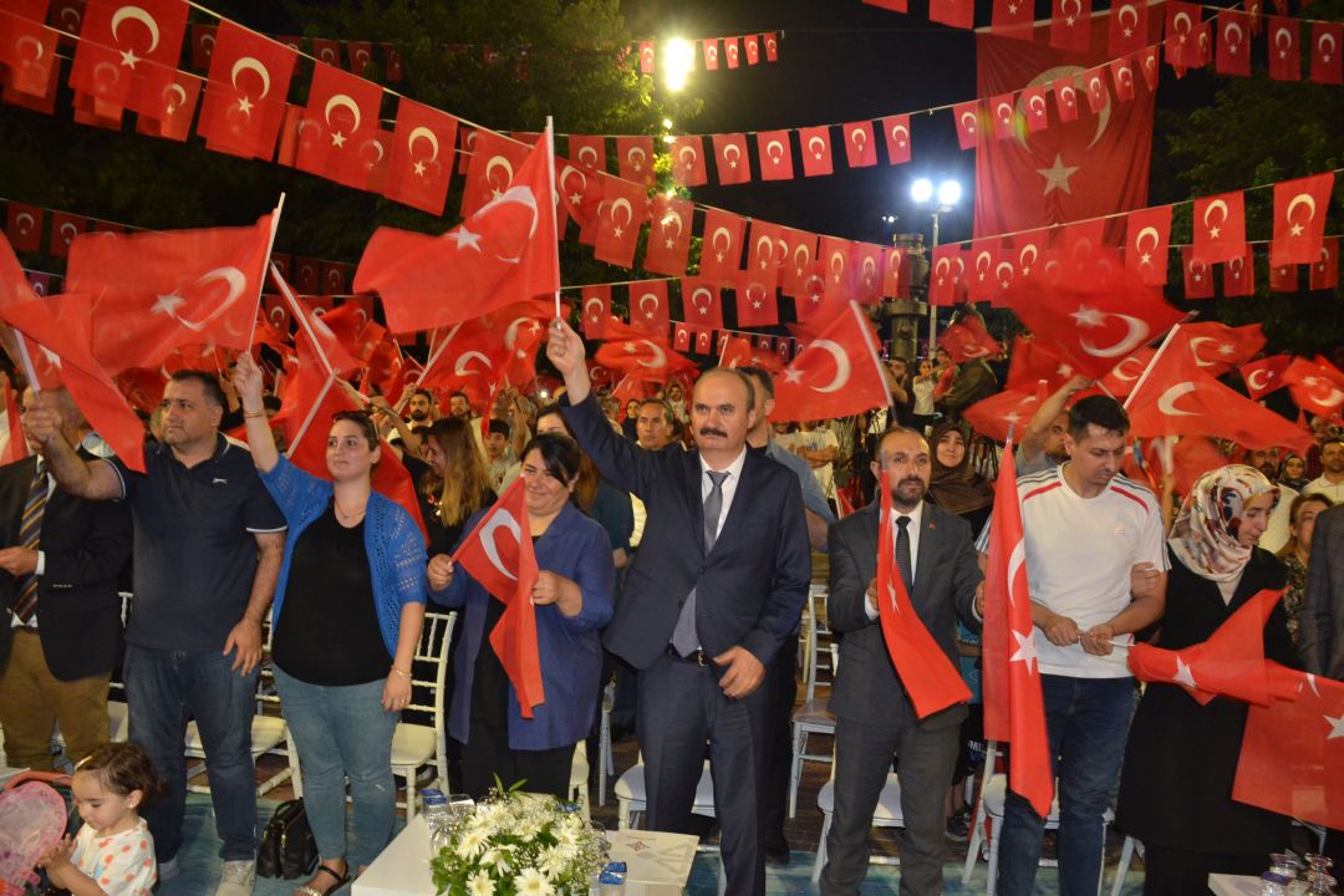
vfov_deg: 47.9
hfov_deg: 67.4
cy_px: 448
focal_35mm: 27
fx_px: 1008
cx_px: 672
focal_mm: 18
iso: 1400
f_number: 3.5
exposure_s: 1/60
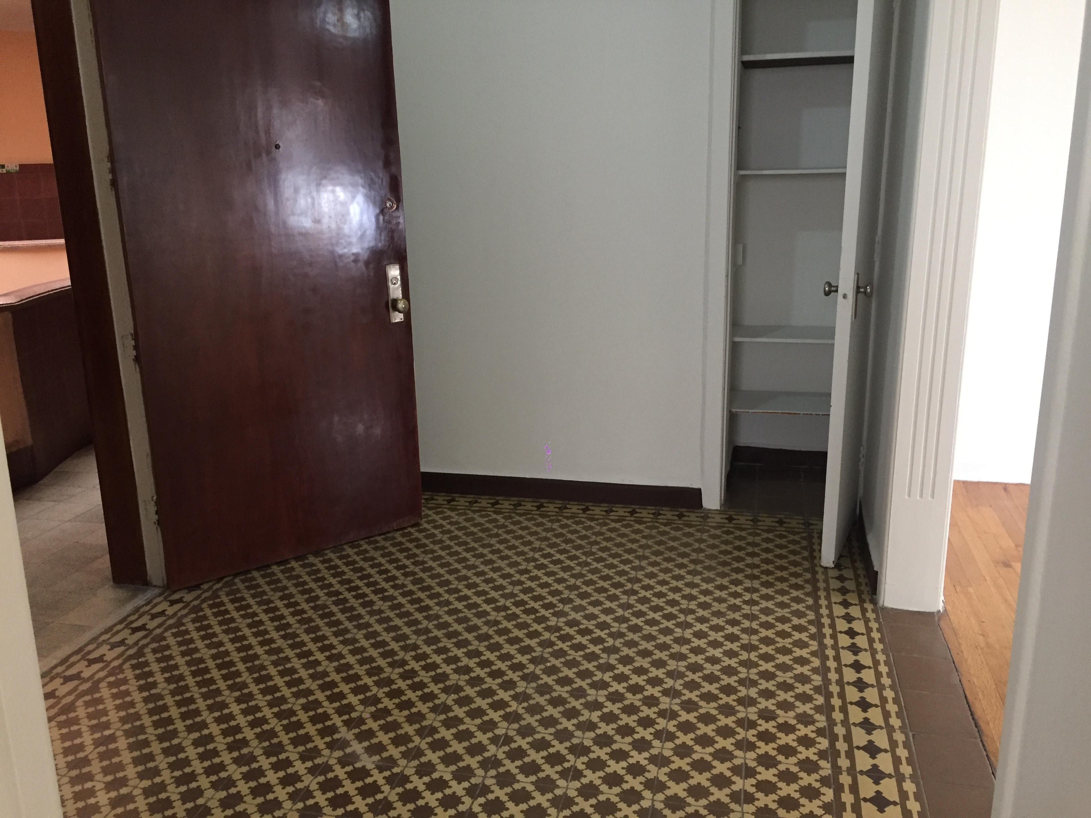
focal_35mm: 29
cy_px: 409
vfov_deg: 48.2
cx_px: 546
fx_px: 914
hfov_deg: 61.7
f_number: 2.2
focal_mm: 4.15
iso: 160
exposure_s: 1/30
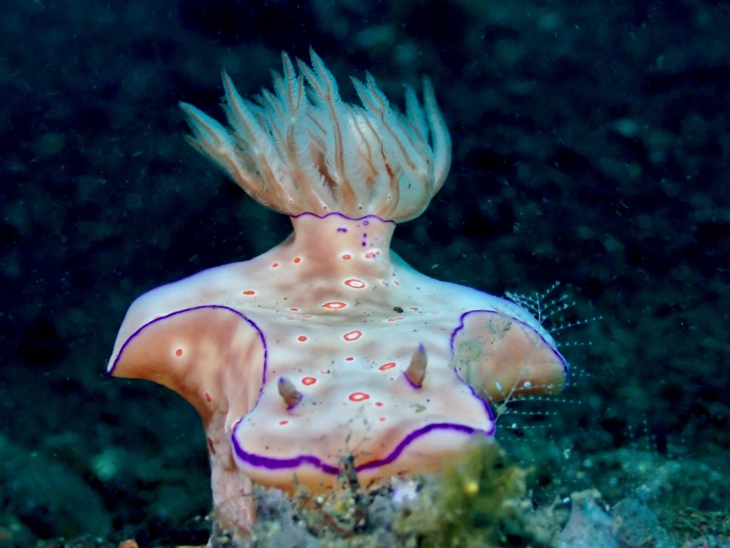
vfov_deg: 27.0
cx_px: 365
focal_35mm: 54
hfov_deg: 35.5
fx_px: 1139
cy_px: 274
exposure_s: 1/50
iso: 800
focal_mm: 9.65
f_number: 13
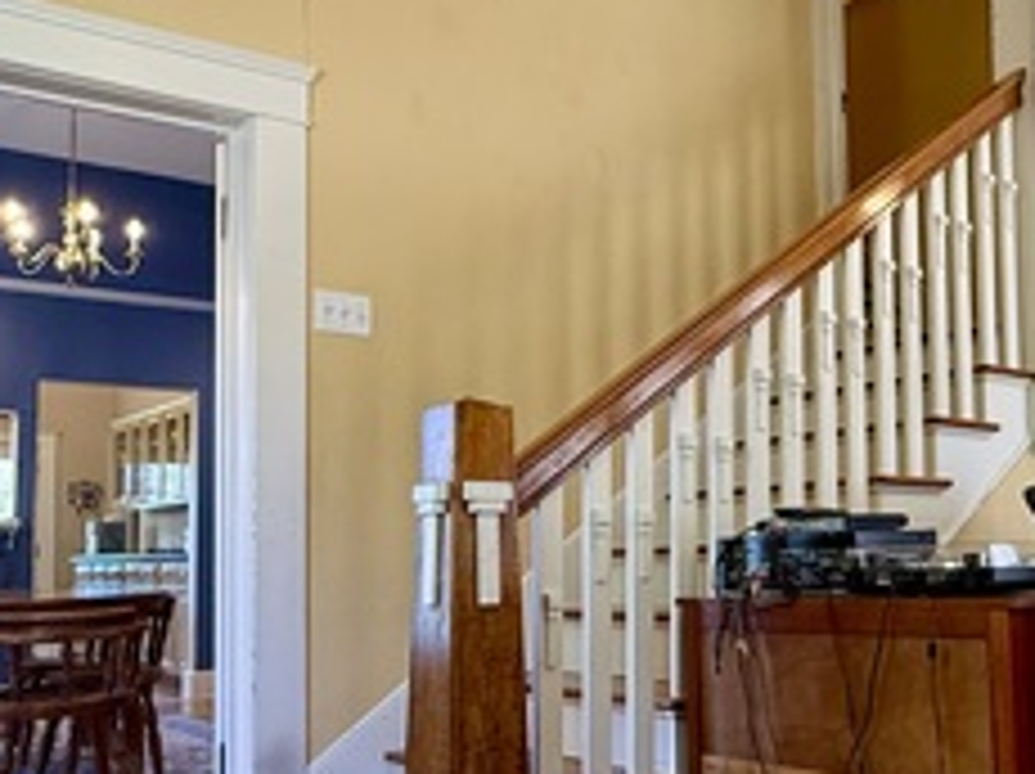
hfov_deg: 46.8
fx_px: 1165
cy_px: 472
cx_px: 729
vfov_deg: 36.6
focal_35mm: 39
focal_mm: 2.22
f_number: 2.2
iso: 250
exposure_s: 1/60
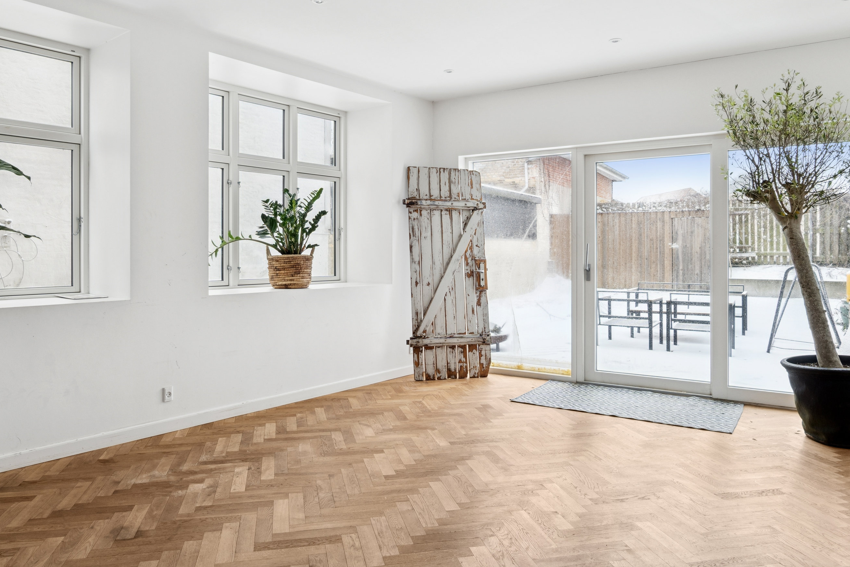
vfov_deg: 53.1
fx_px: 567
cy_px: 270
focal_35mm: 24
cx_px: 409
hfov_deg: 73.7
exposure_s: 1/8
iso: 200
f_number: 8
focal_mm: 14
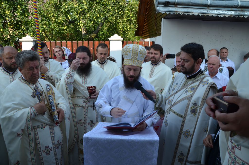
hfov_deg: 67.5
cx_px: 124
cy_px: 82
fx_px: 186
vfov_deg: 47.7
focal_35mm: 27
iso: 100
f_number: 7.1
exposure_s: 1/125
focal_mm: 18
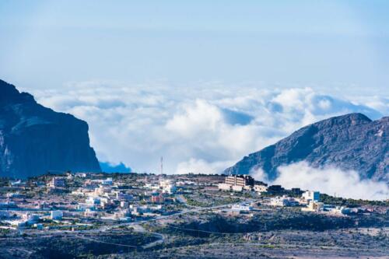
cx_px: 194
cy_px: 130
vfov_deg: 6.9
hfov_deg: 10.3
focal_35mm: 200
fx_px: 2160
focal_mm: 200
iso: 200
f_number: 10
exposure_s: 1/320
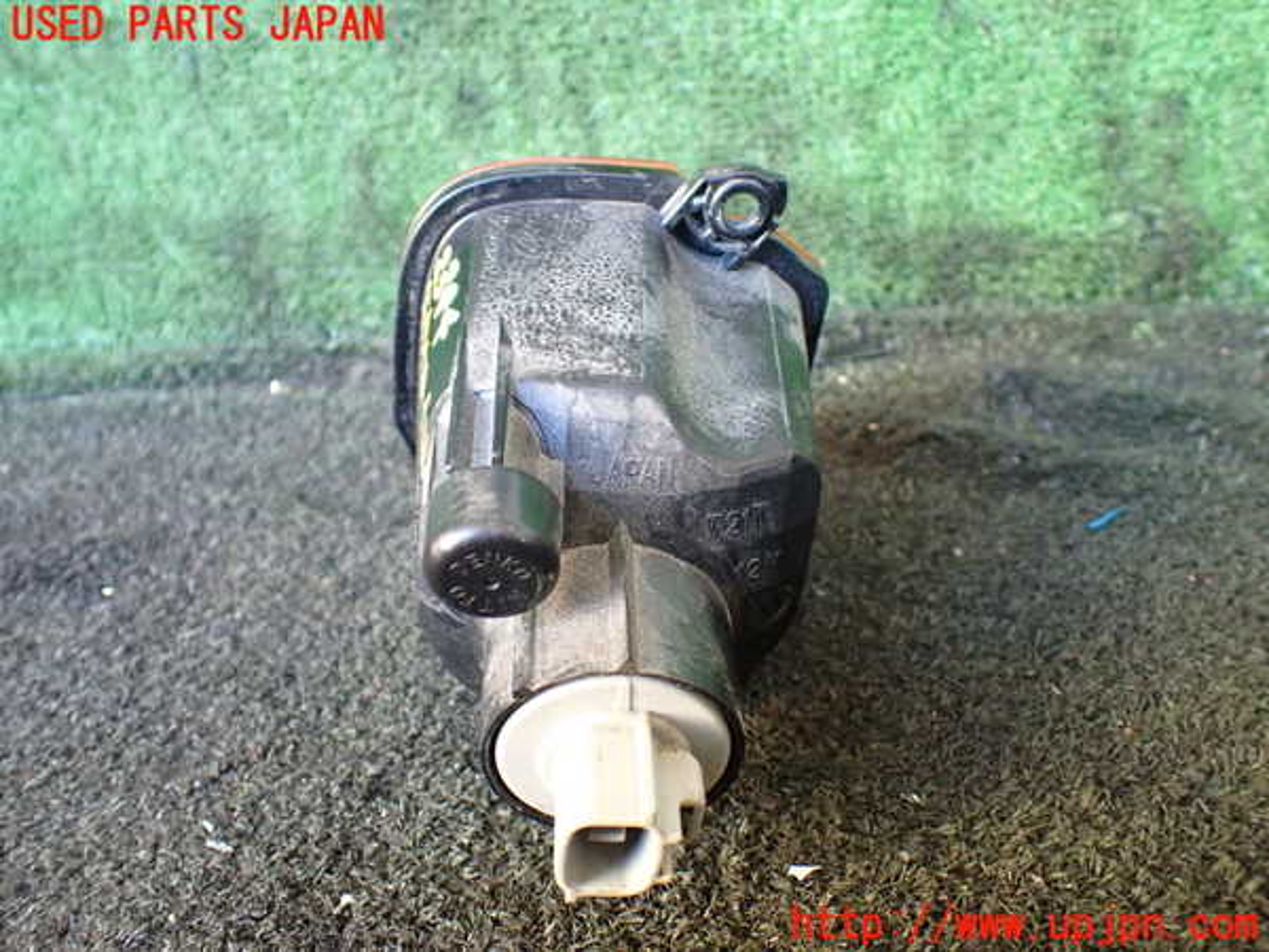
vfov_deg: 46.8
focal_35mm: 30
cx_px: 634
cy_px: 476
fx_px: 1100
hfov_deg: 60.0
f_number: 2.3
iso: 800
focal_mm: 5.4
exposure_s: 1/80
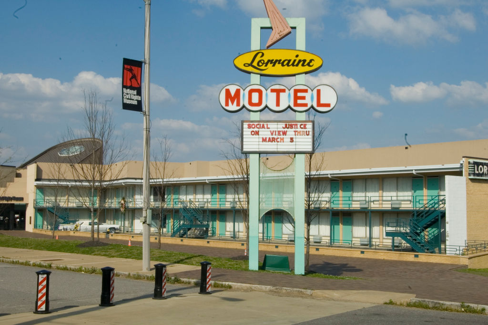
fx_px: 650
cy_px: 162
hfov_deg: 41.1
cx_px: 244
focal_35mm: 48
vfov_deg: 28.0
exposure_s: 1/125
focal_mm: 32
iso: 200
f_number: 22
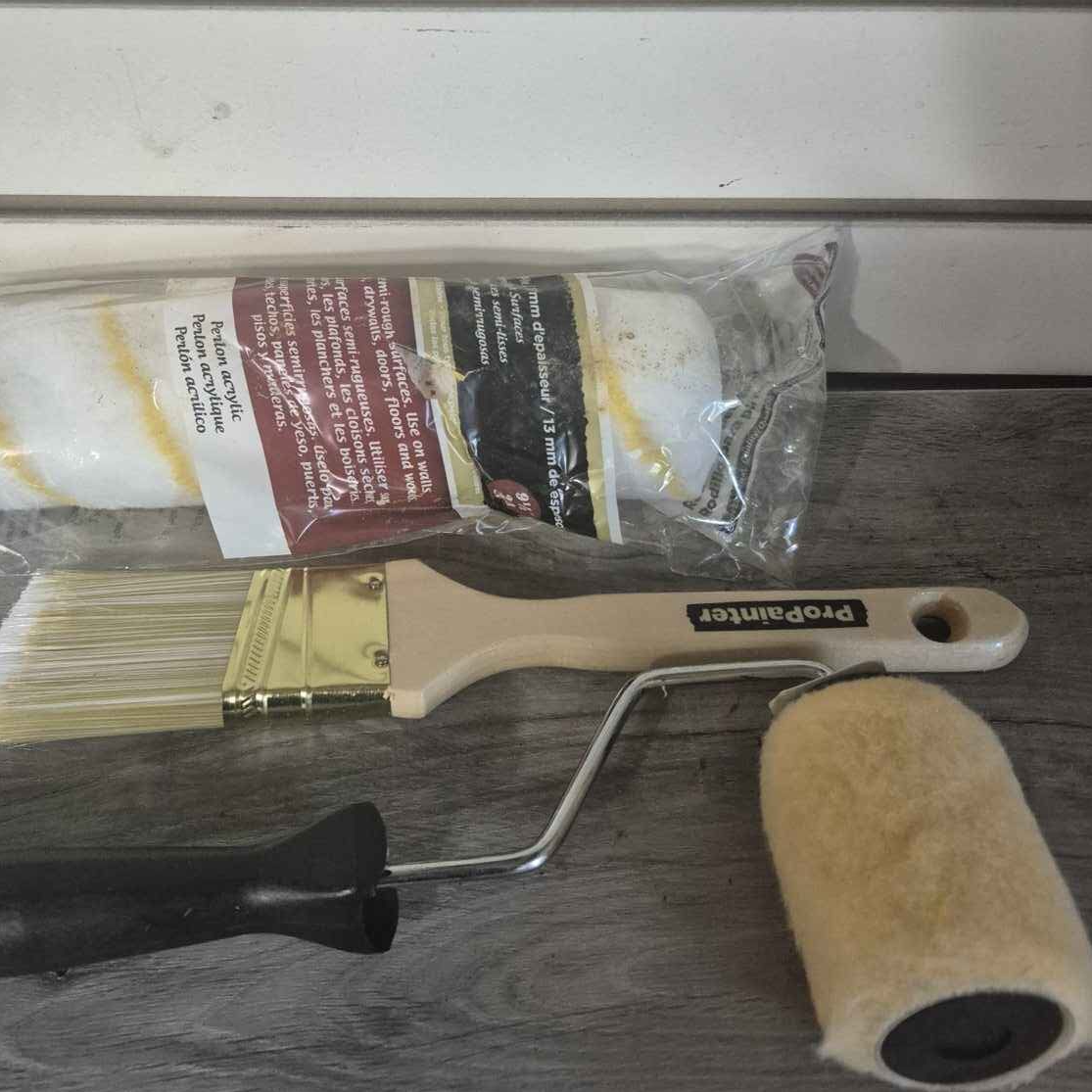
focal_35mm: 35
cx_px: 405
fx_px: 1249
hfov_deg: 46.8
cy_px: 328
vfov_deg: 46.2
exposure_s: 1/120
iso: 800
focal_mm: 5.4
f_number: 1.8
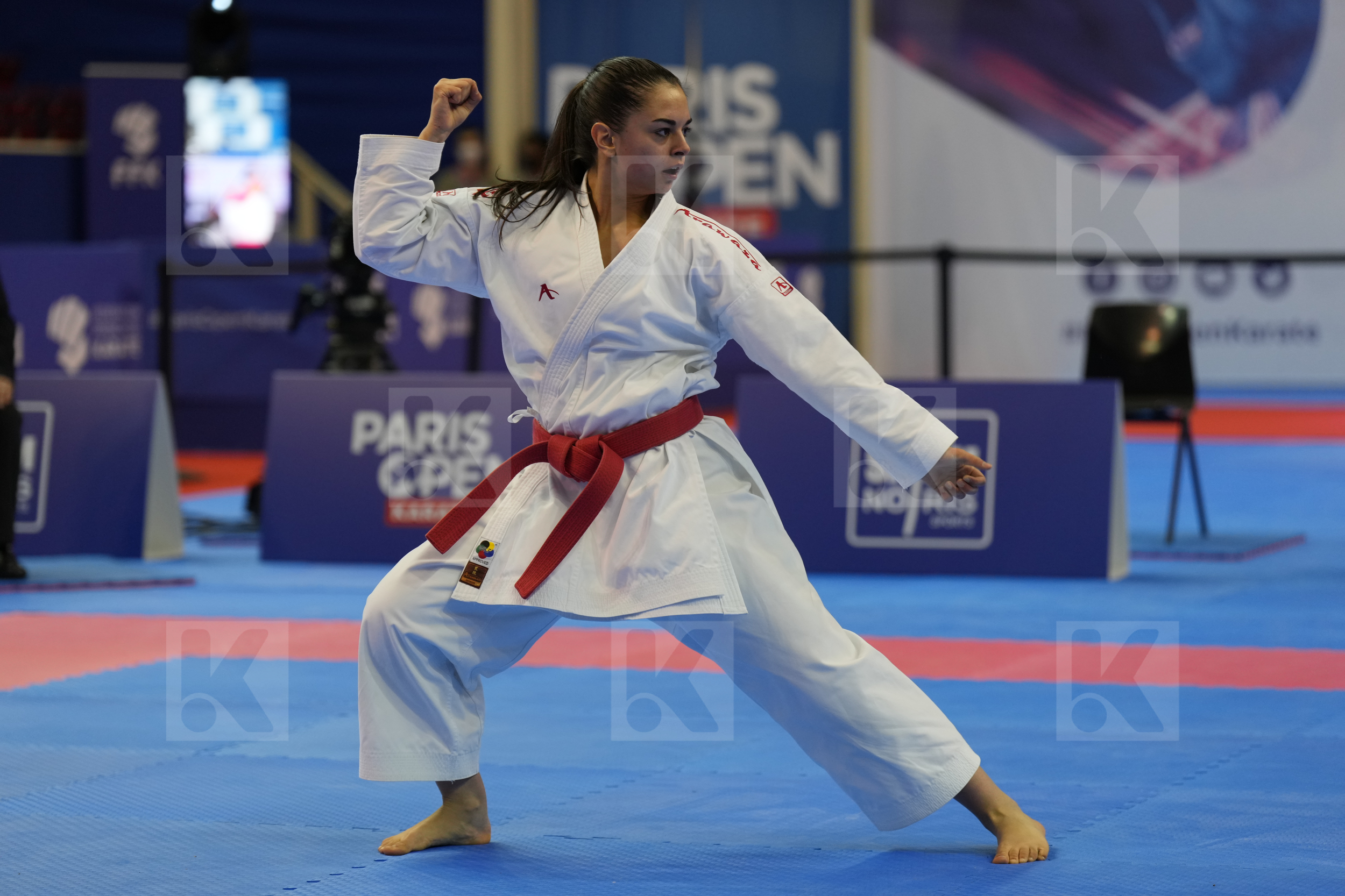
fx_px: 4669
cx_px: 672
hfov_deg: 16.4
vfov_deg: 11.0
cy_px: 448
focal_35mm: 125
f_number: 2.8
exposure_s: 1/500
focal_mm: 125
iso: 1250
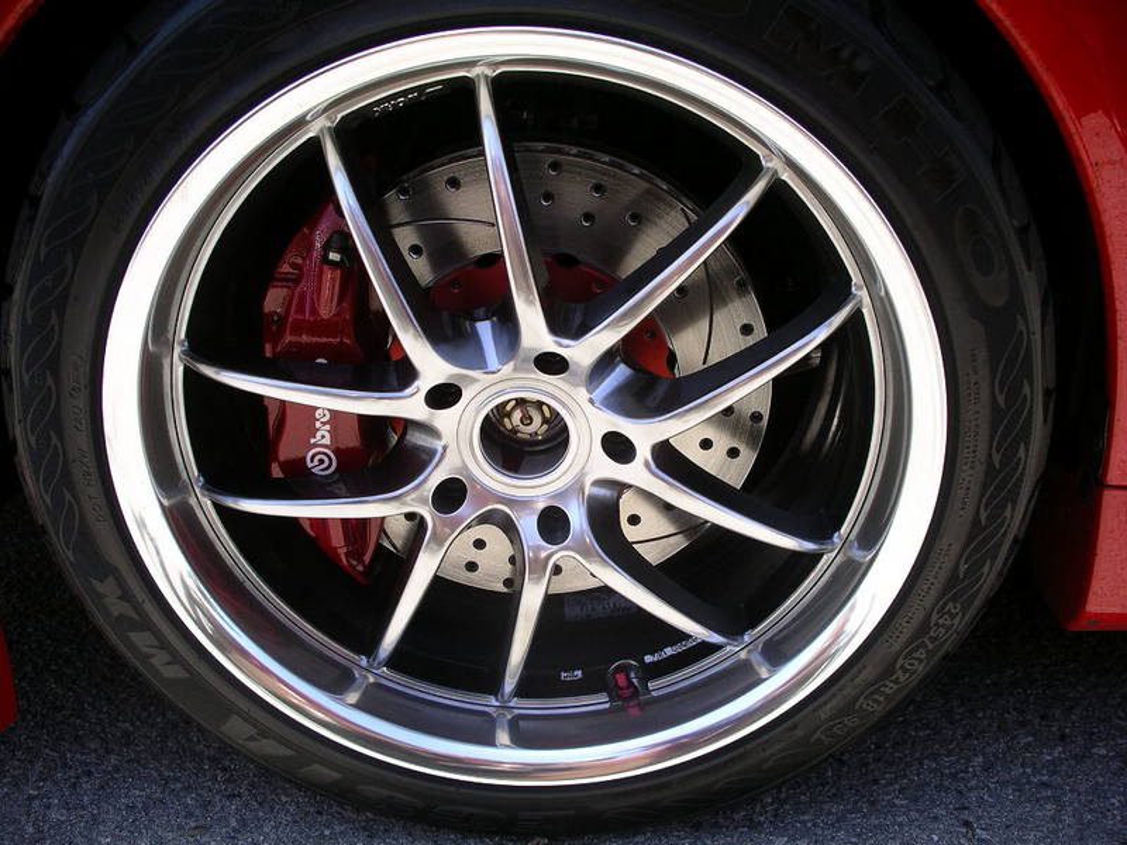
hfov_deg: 50.1
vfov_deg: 38.7
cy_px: 422
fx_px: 1205
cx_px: 564
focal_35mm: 37
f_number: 3.2
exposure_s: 1/248
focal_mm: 7.8
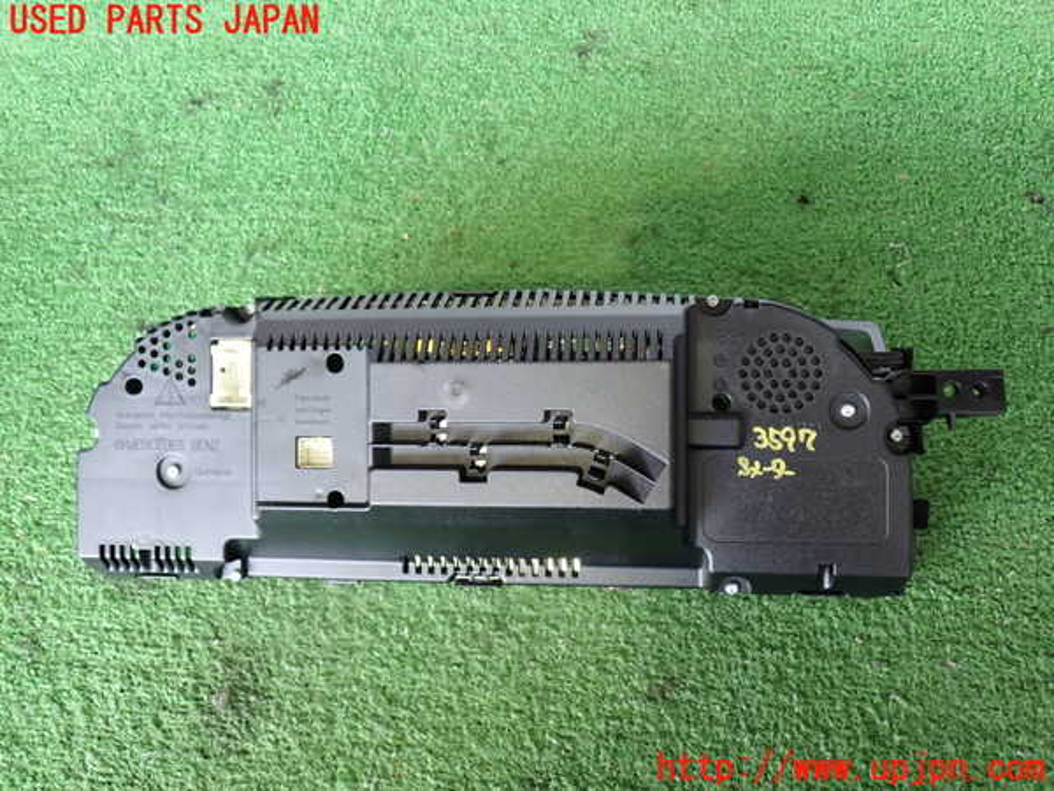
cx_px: 527
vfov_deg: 46.8
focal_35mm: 30
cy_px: 396
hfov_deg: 60.0
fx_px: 913
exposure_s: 1/30
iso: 200
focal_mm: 5.4
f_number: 2.3
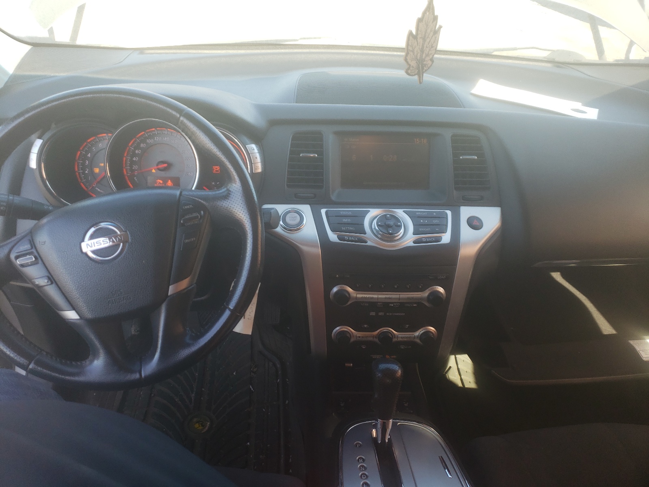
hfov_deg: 67.3
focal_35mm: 26
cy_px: 244
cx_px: 324
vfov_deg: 53.1
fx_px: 487
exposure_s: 1/189
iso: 50
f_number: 1.5
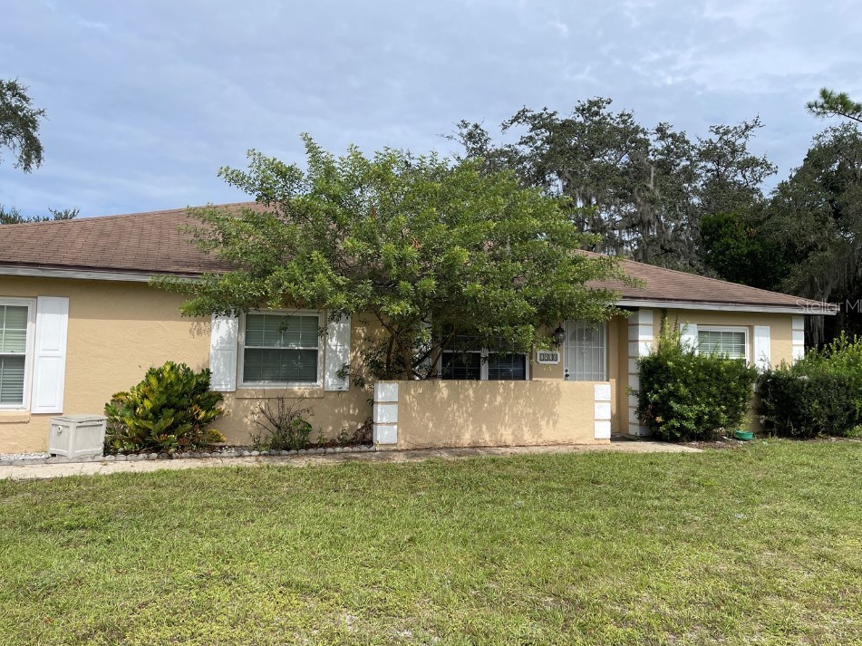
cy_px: 305
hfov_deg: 63.4
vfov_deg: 49.7
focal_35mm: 28
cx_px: 417
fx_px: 697
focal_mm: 5.1
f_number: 1.6
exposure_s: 1/3559
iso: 32
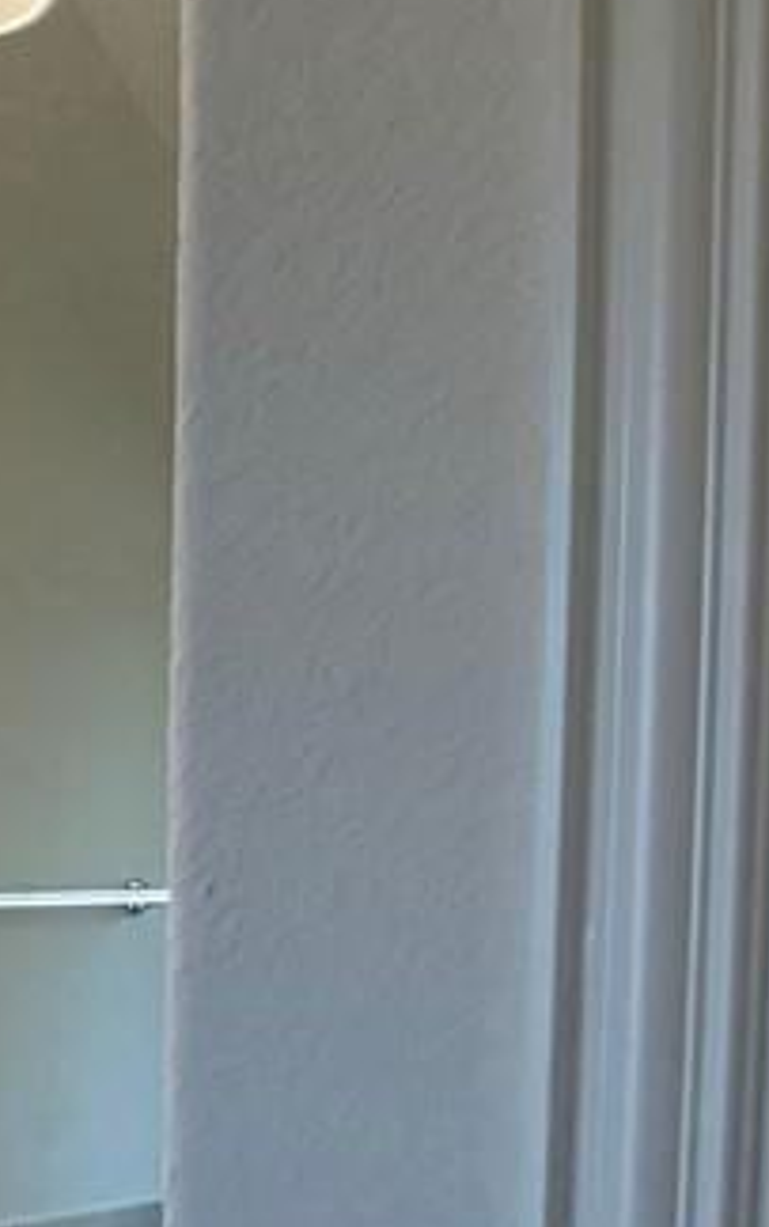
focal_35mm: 87
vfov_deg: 22.3
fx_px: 2912
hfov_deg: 12.1
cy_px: 1394
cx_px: -1061
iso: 32
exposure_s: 1/138
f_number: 1.6
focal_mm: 5.1
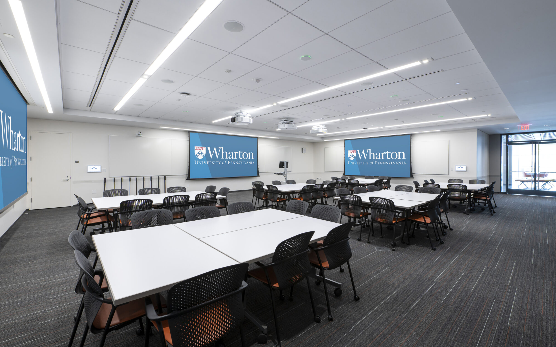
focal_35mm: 15
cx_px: 279
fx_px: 227
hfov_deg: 101.5
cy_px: 175
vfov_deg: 74.8
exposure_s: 1/10
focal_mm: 14
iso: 400
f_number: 8
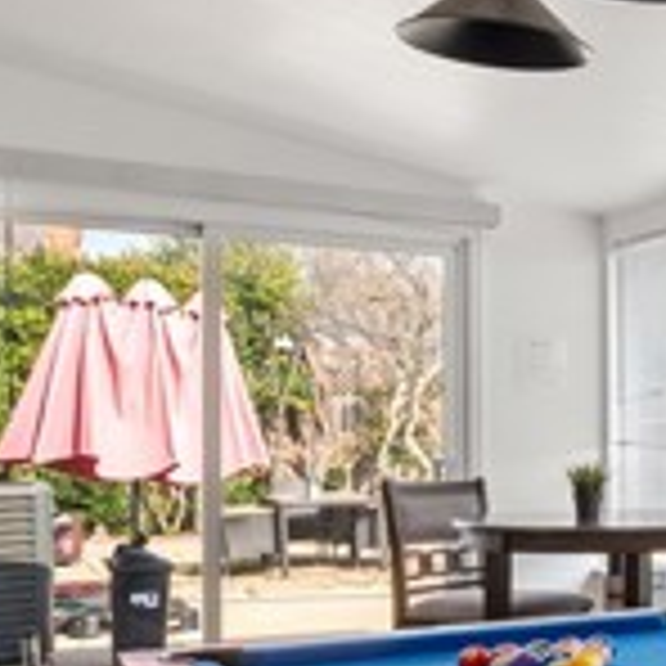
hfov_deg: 24.9
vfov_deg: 30.0
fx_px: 1197
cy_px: 576
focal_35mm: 55
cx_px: 963
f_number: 9
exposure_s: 1/20
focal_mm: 15
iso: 250
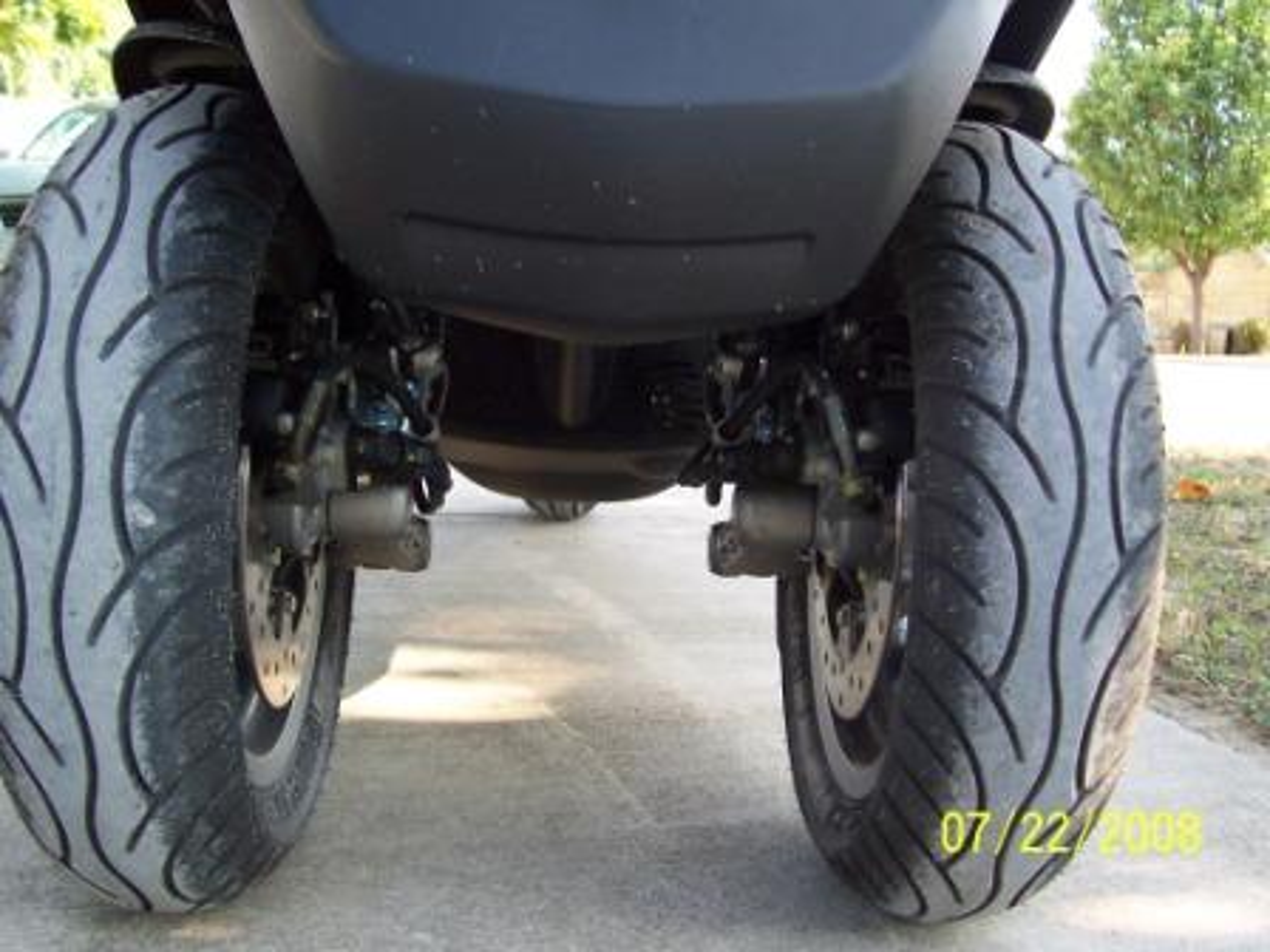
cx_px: 635
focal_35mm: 37
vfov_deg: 38.7
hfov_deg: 50.1
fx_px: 1357
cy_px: 476
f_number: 2.8
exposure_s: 1/125
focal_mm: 5.6
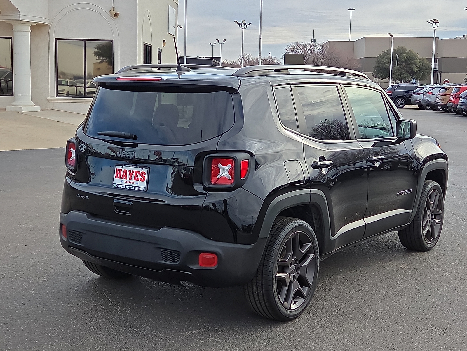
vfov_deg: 27.5
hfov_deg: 36.2
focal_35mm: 53
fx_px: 715
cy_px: 176
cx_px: 234
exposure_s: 1/1111
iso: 25
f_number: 1.8
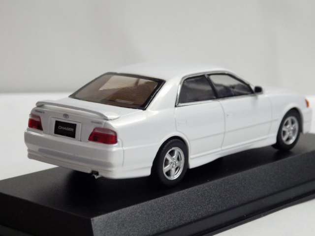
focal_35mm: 103
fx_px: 937
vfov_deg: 14.4
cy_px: 118
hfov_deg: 19.1
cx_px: 158
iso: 800
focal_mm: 18.4
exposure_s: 1/60
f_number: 4.6
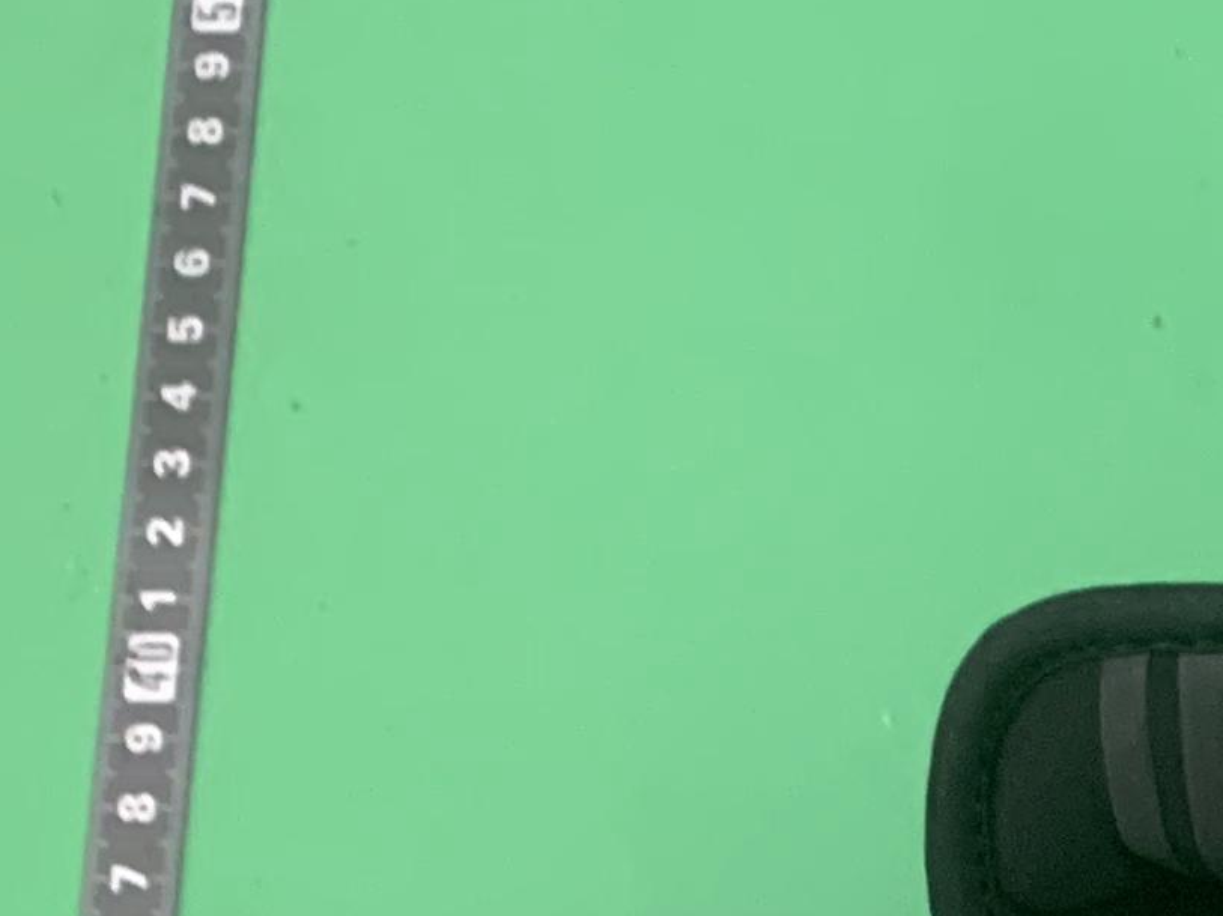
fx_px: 4556
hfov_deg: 14.3
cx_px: 1850
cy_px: 2000
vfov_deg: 10.3
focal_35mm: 129
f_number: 1.8
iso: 200
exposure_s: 1/60
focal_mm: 4.25
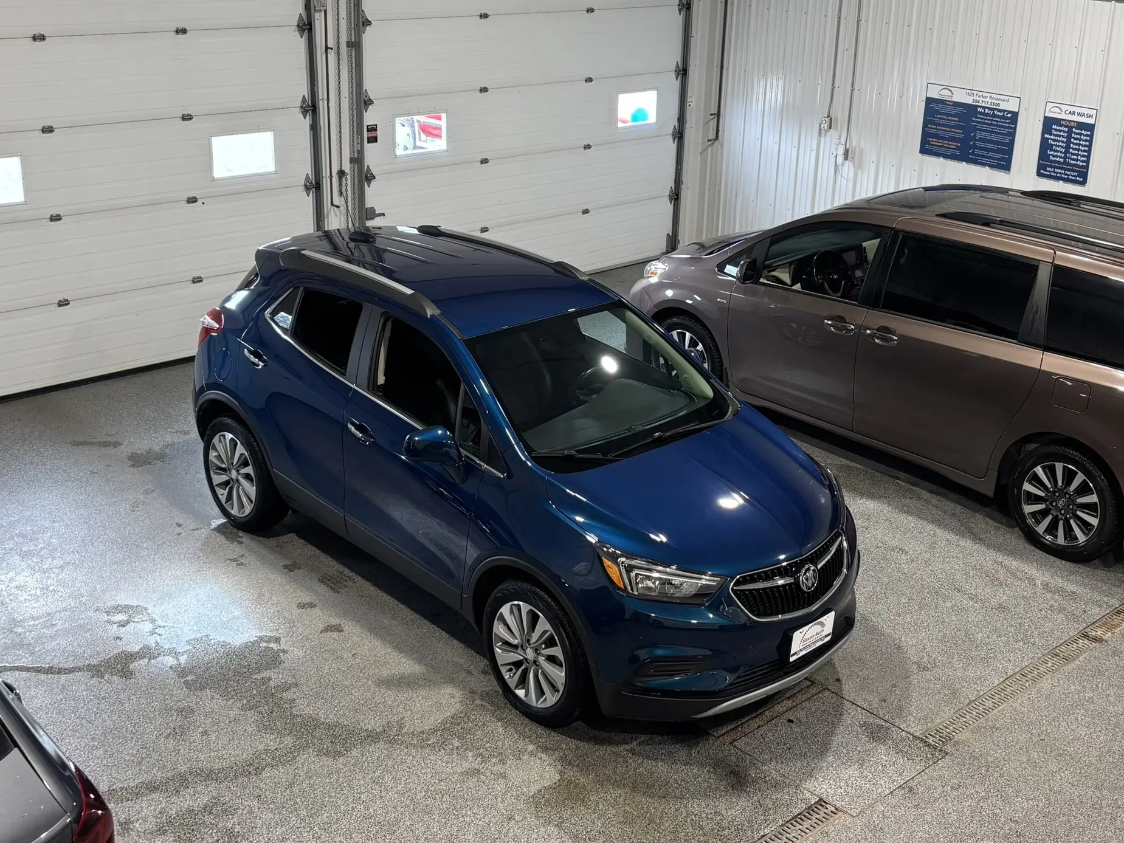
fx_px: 877
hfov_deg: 65.3
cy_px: 428
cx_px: 562
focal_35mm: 27
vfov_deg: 51.4
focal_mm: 5.96
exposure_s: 1/120
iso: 125
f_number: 1.6
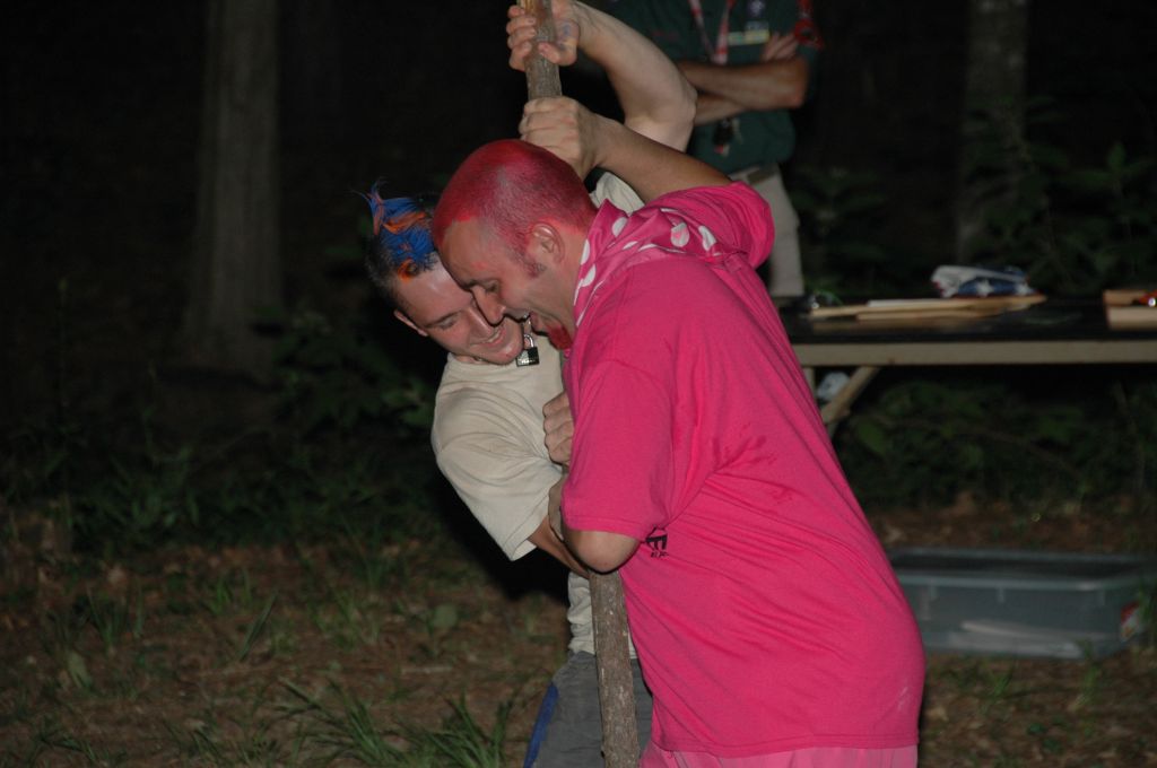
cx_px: 578
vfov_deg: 4.6
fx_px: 9629
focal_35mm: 300
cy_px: 384
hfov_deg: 6.9
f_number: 5.6
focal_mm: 200
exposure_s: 1/60
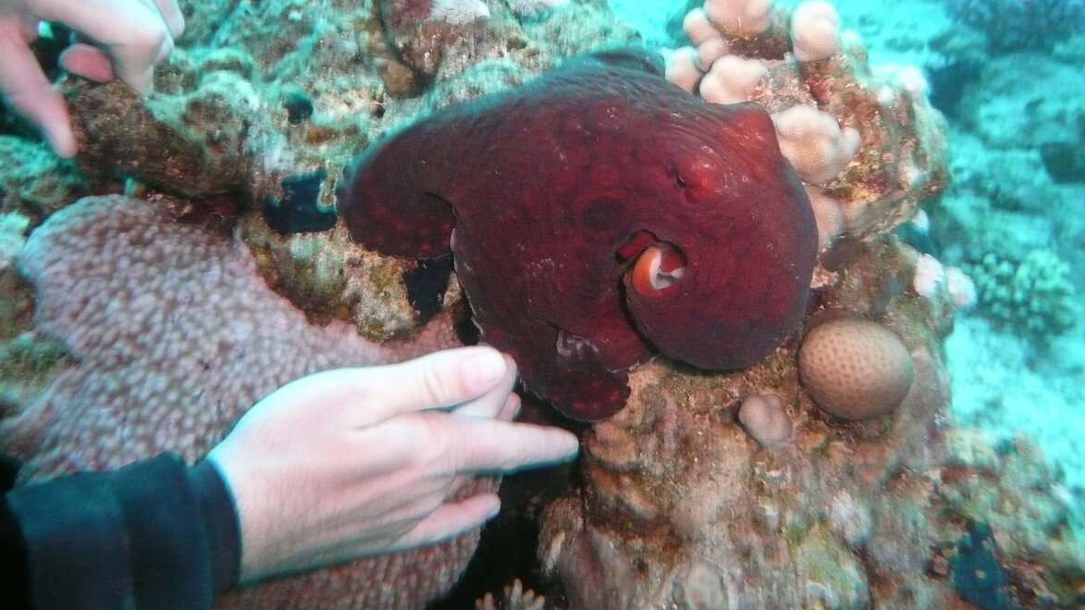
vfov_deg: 37.4
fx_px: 892
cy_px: 210
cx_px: 546
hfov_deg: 62.6
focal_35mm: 31
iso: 640
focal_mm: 4.6
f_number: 3.3
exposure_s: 1/30
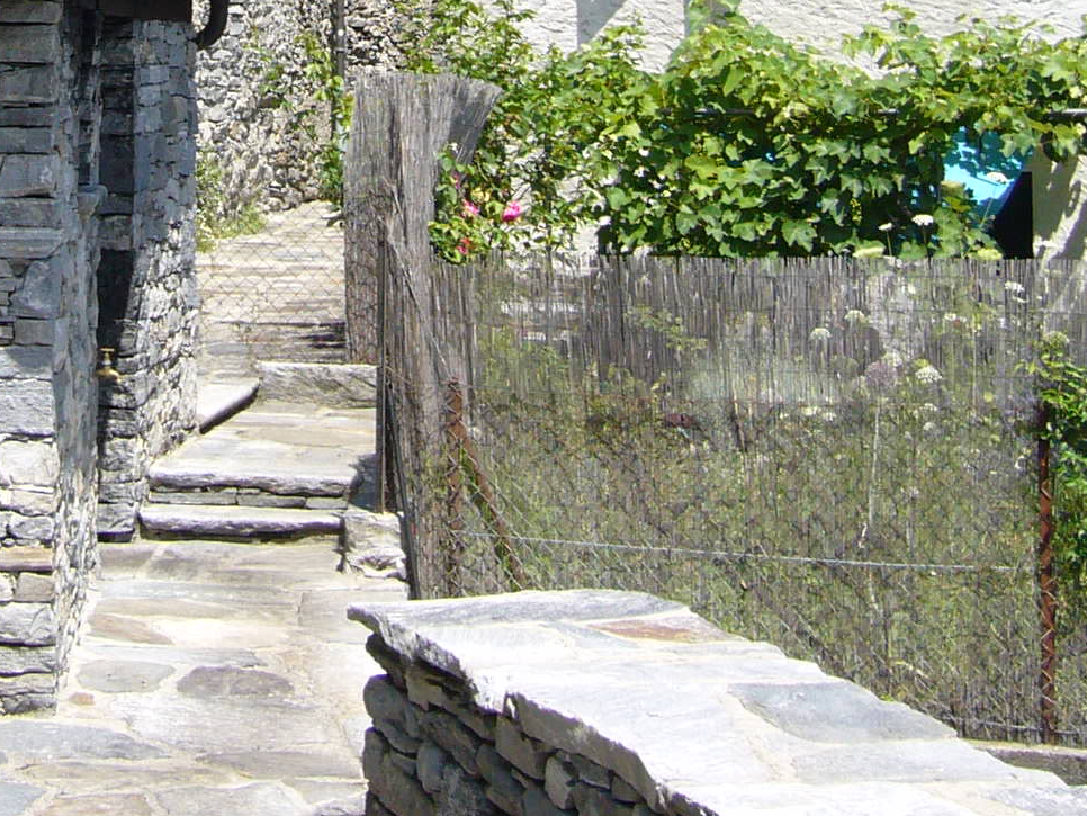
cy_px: -109
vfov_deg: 14.2
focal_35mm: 102
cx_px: 204
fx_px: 3204
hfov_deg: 19.1
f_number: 5.6
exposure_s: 1/200
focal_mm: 5.8
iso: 80
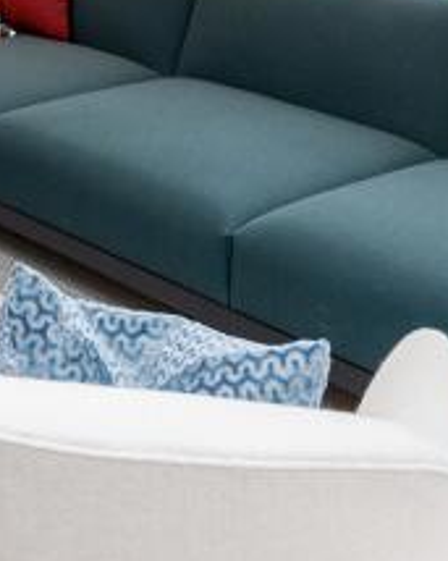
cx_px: -236
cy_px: -232
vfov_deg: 22.6
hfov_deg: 18.6
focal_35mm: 72
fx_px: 1194
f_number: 8
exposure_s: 1/13
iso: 320
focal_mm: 16
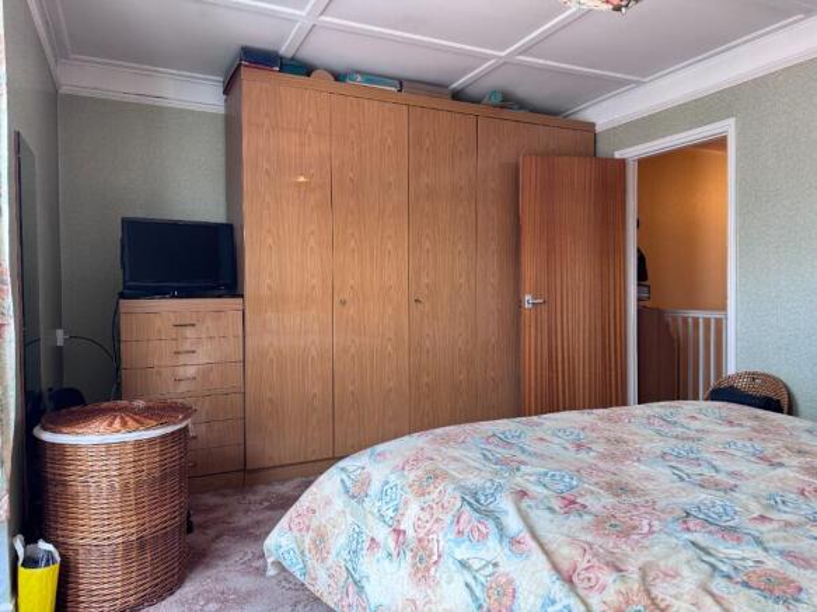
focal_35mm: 24
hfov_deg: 71.6
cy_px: 306
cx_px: 408
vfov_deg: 56.8
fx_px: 566
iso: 125
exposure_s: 1/100
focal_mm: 6.76
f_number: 1.78
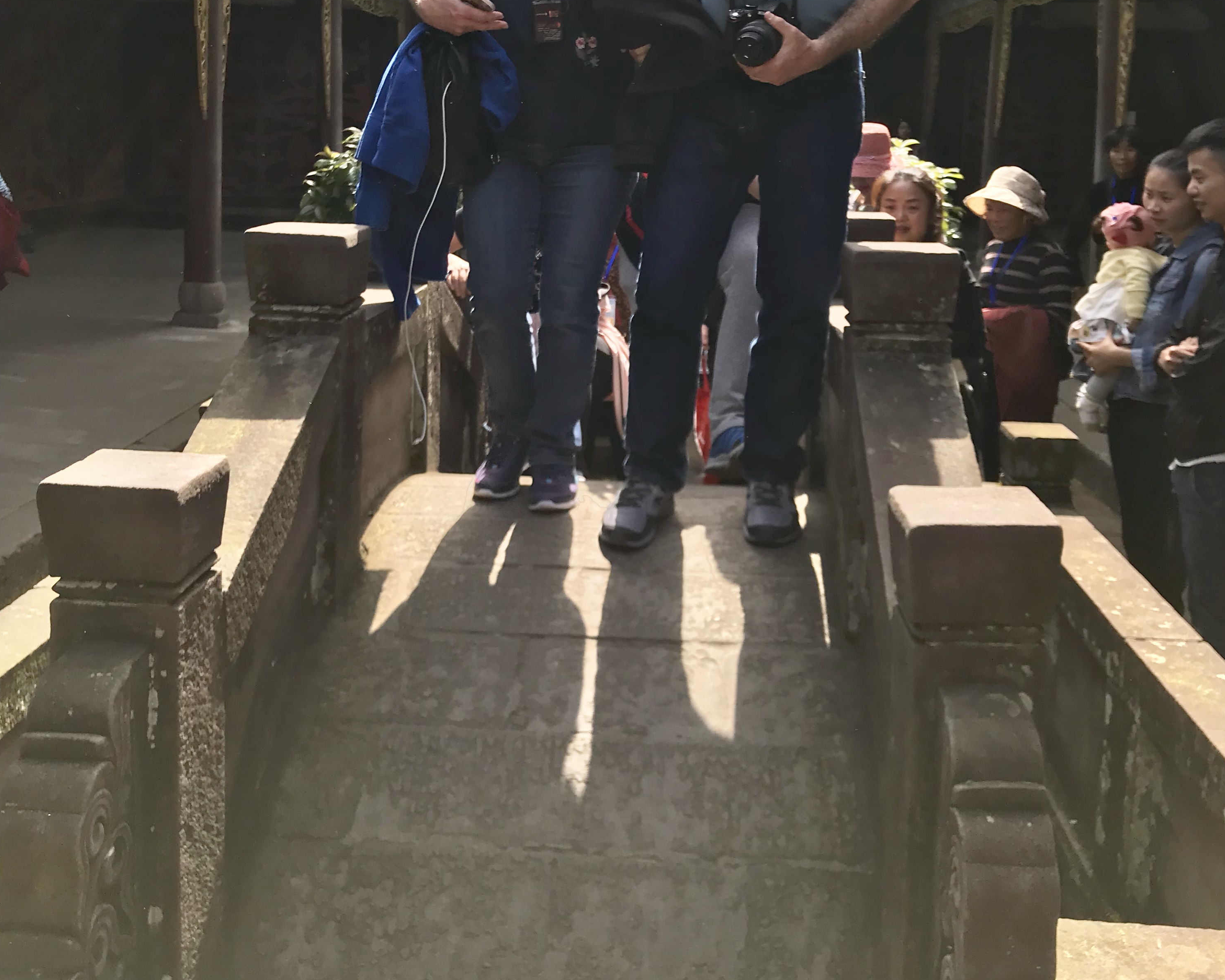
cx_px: 620
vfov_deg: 39.4
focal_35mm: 37
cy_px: 284
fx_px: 1342
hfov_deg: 49.1
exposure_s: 1/563
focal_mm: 3.99
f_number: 1.8
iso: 20
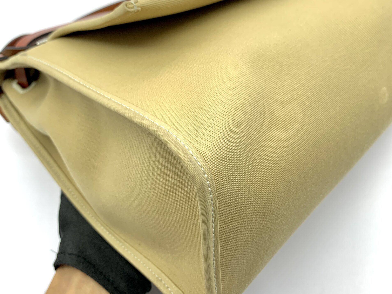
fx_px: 396
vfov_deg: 40.3
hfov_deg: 52.6
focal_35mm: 35
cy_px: 106
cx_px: 197
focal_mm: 4.25
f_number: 1.8
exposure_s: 1/100
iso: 32
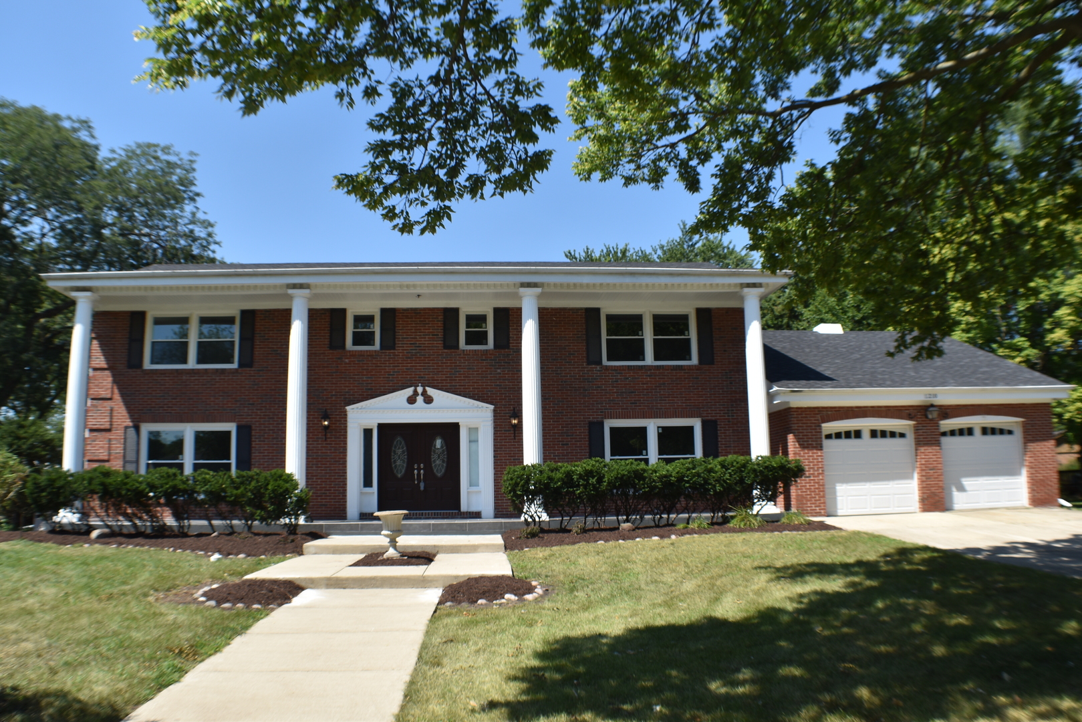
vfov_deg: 36.9
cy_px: 361
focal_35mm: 36
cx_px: 541
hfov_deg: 53.1
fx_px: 1082
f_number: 8
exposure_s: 1/250
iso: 110
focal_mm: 24
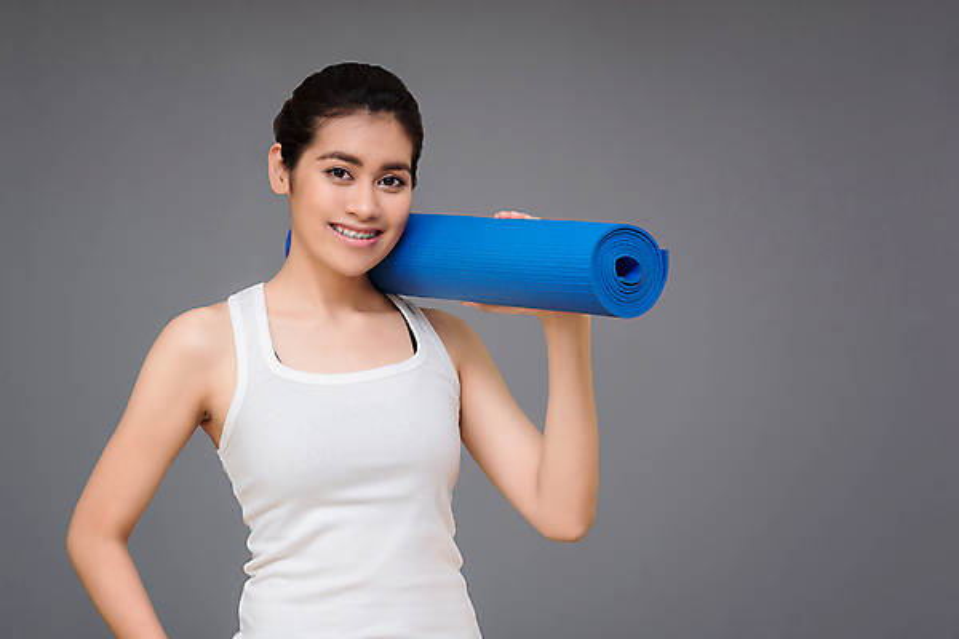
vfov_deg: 15.9
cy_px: 320
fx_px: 2291
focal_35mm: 86
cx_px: 480
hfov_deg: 23.6
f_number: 6.3
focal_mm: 86
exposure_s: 1/60
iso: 250
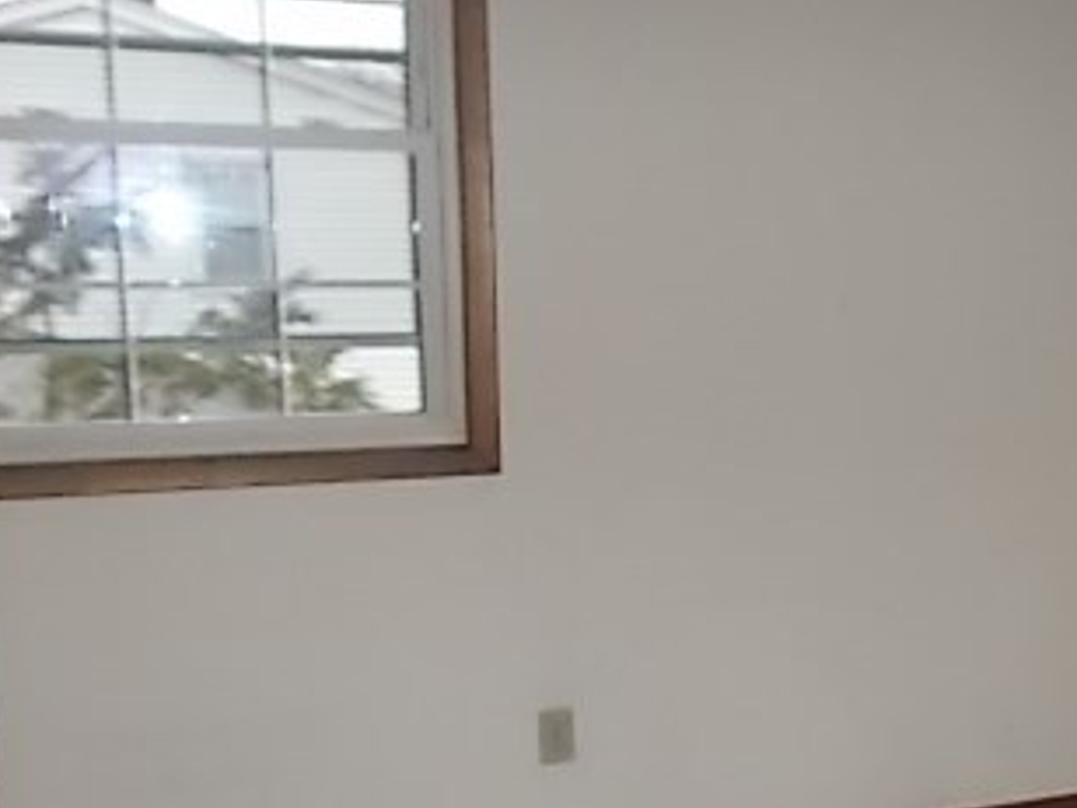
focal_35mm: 54
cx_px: 1042
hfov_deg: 33.0
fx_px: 1680
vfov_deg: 27.0
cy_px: 472
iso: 220
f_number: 3.2
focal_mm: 4.6
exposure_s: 1/25
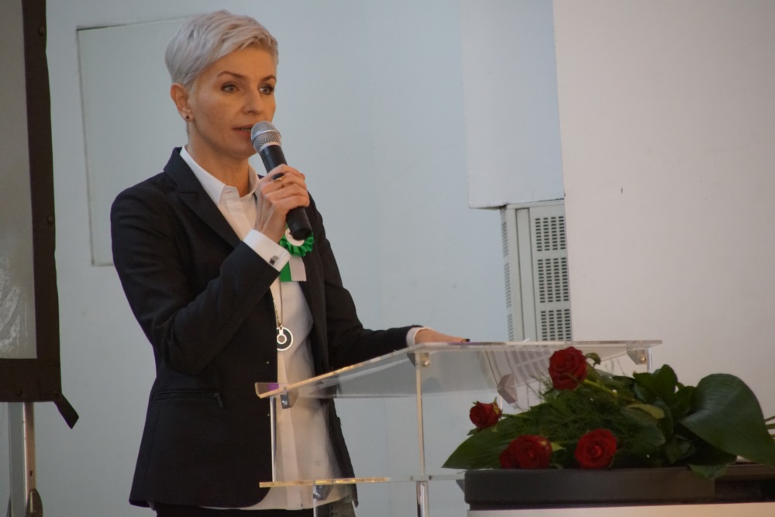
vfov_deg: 4.6
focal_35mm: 300
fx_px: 6459
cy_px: 258
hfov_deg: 6.9
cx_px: 388
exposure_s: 1/20
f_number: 6.3
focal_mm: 200
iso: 3200
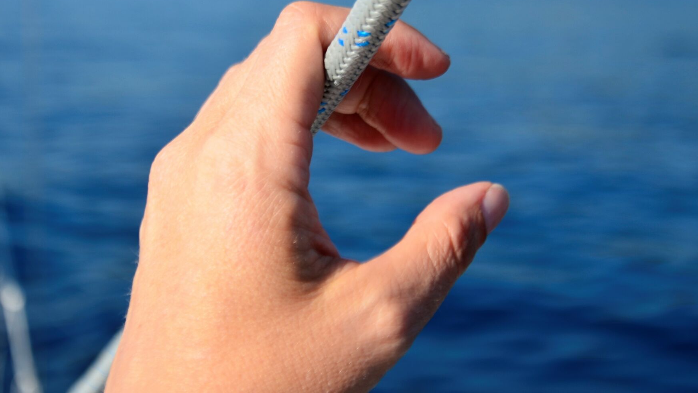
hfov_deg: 27.9
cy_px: 141
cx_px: 314
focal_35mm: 76
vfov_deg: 15.9
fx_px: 1402
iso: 100
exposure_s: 1/640
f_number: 4.5
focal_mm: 35
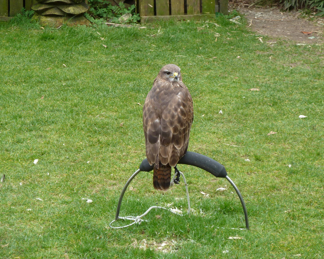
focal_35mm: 143
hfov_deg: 13.5
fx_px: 1371
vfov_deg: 10.8
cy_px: 130
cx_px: 173
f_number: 4.5
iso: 100
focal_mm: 22.5
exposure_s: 1/50
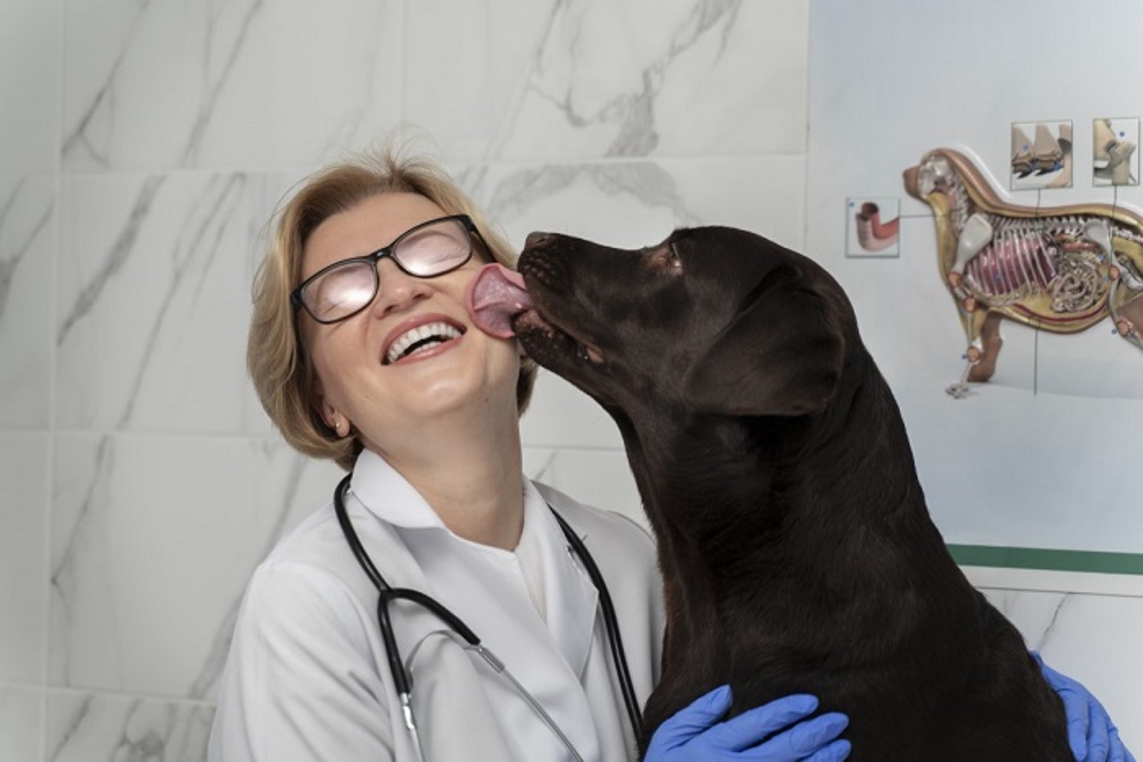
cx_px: 572
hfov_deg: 27.0
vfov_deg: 18.2
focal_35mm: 75
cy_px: 381
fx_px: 2382
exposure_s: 1/200
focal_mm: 75
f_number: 2.8
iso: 500
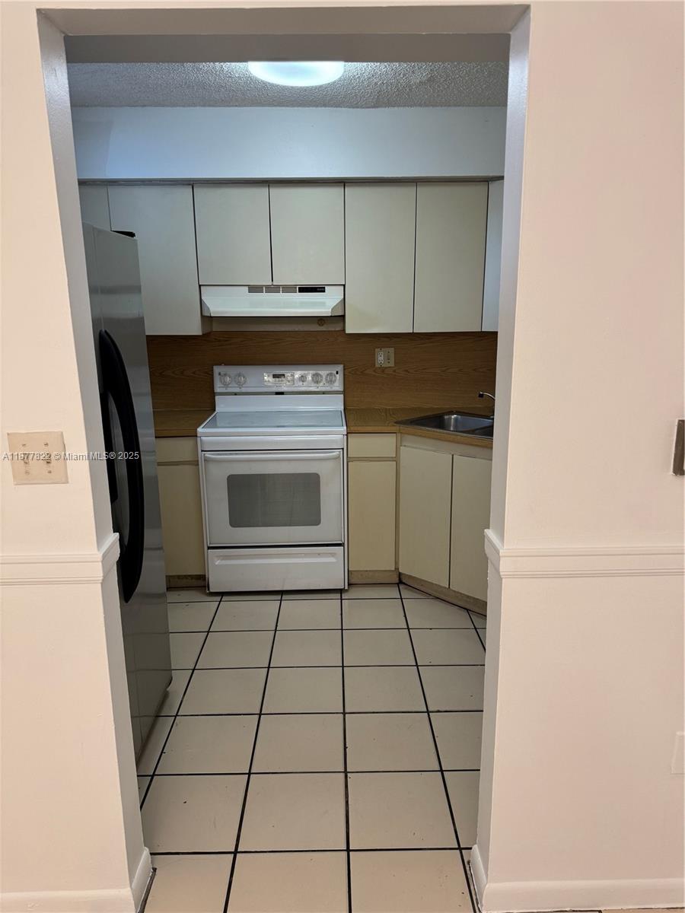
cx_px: 342
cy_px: 456
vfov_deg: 71.6
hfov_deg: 56.8
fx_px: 633
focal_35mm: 24
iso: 160
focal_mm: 6.76
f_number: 1.78
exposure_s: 1/60
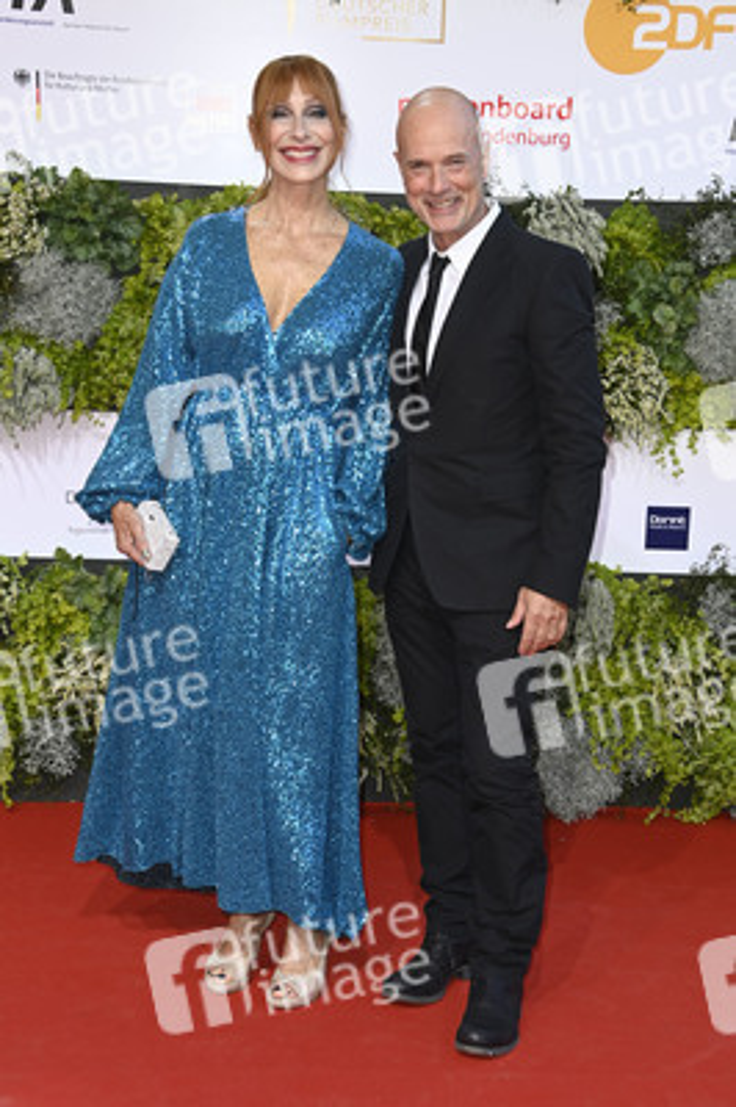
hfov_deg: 20.9
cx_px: 368
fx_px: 1997
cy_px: 554
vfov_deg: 31.0
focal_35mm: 65
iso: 400
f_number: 6.3
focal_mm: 65
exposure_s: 1/200
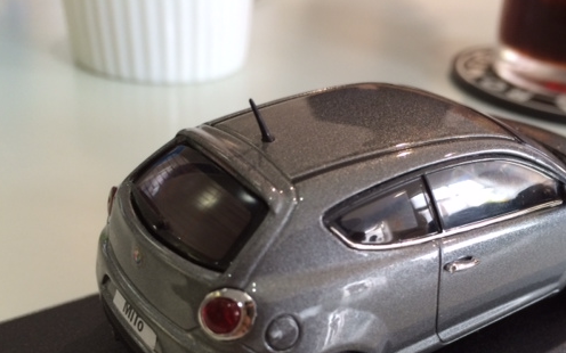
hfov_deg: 48.0
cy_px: 262
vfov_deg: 30.8
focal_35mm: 41
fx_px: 632
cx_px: 331
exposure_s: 1/30
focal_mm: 4.12
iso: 80
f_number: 2.2
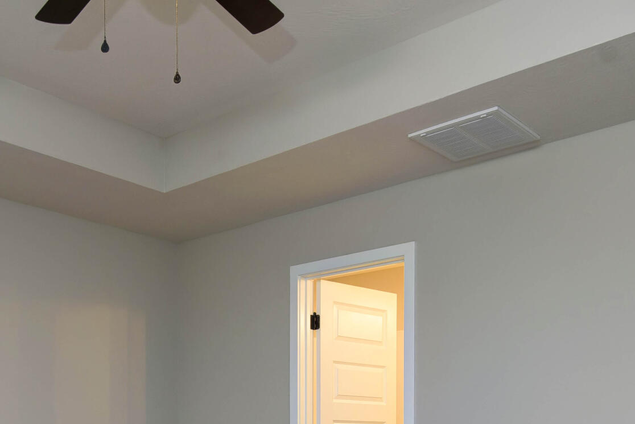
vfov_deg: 28.6
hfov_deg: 45.3
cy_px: 456
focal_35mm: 43
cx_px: 275
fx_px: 759
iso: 400
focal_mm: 16
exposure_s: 1/30
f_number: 6.7
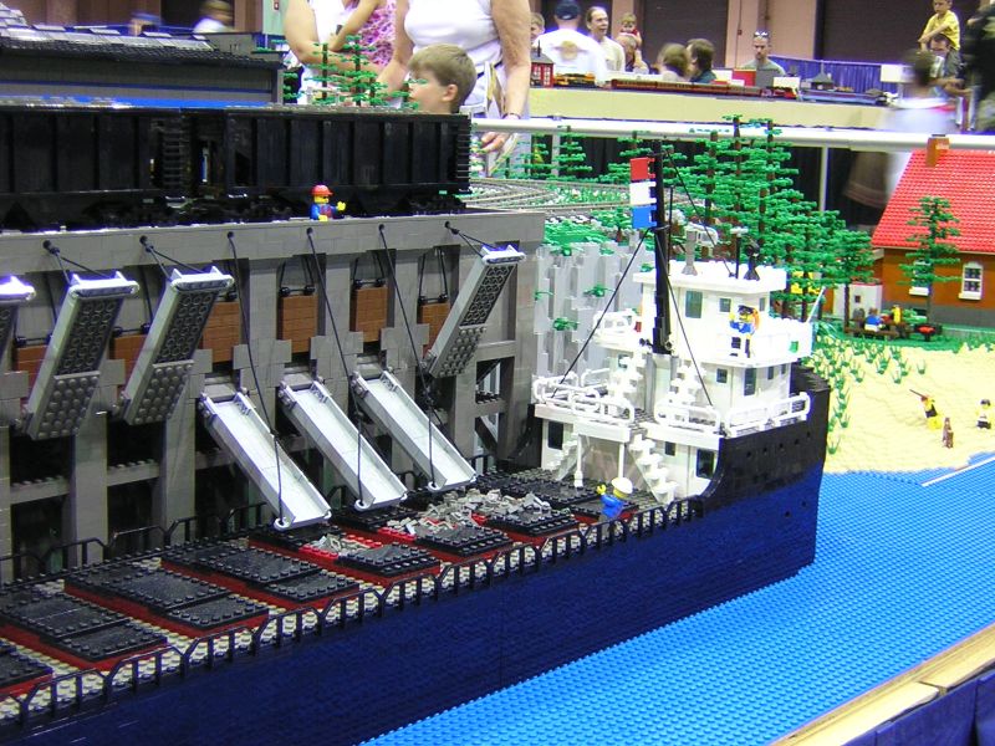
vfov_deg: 27.0
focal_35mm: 54
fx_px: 1552
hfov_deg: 35.5
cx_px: 498
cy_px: 373
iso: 212
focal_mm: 7.1
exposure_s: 1/4.1
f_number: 3.2
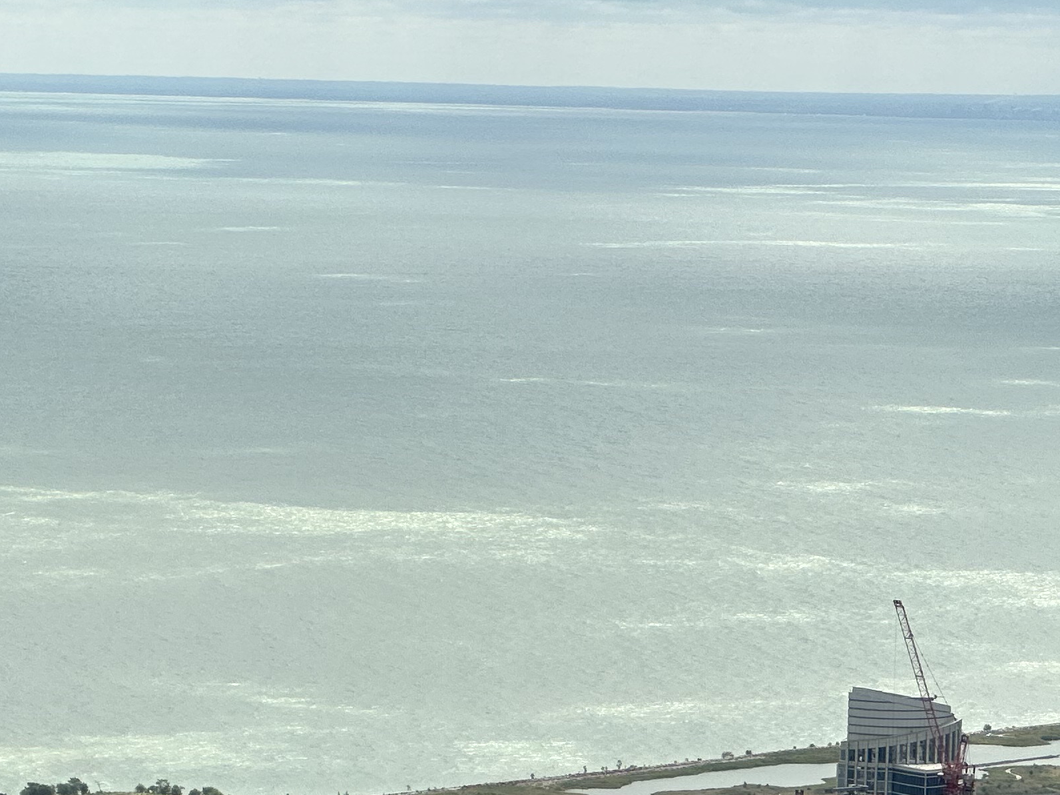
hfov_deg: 10.1
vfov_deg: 7.6
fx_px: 5971
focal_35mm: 195
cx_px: 264
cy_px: 888
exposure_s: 1/637
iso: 32
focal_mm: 9
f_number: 2.8
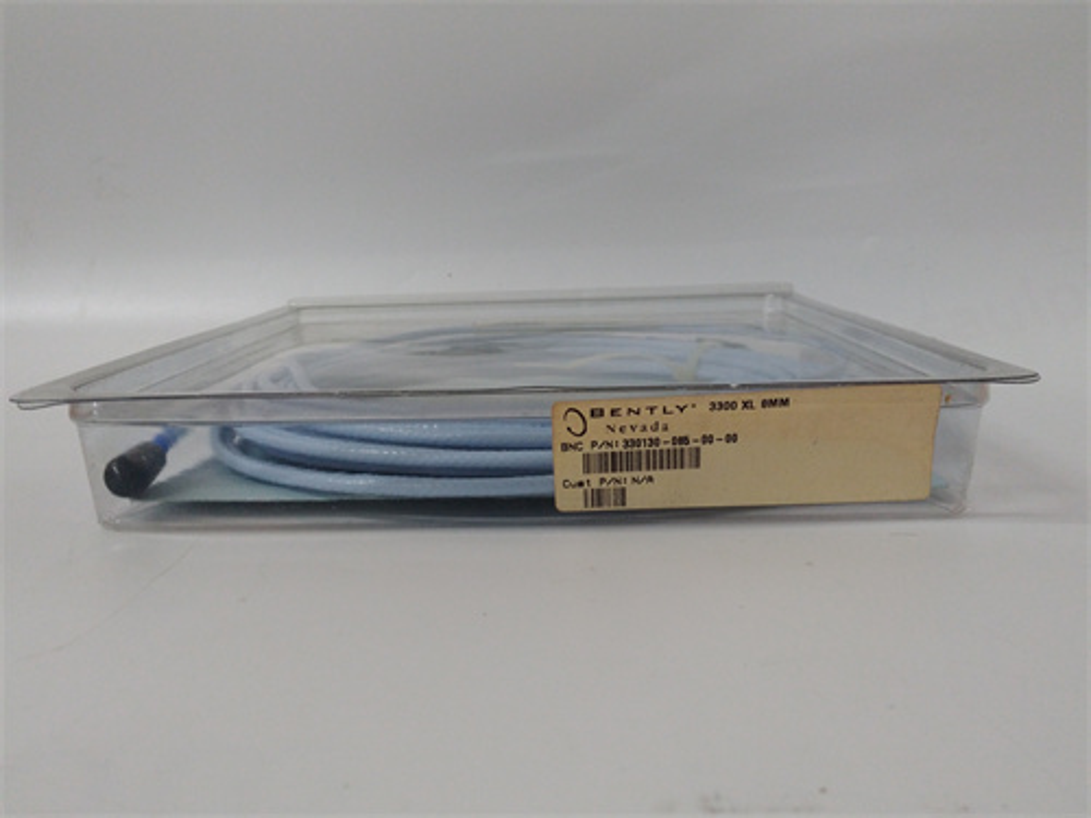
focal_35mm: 27
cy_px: 409
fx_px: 851
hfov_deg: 65.3
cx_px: 546
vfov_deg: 51.4
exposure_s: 1/33
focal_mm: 3.79
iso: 261
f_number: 2
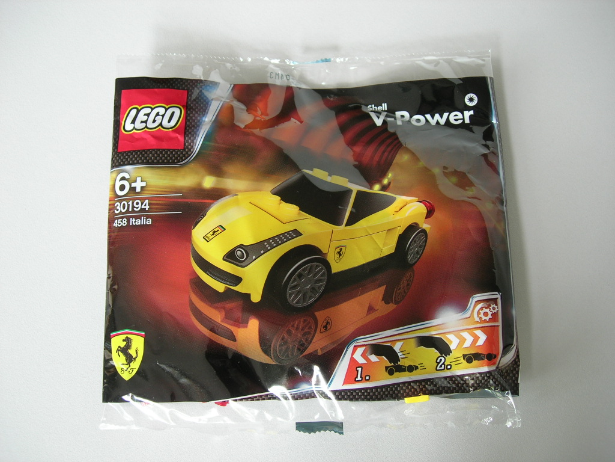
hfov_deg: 49.0
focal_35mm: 38
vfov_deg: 37.7
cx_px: 308
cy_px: 231
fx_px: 675
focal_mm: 7.8
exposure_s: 1/4.7
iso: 64
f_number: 2.8
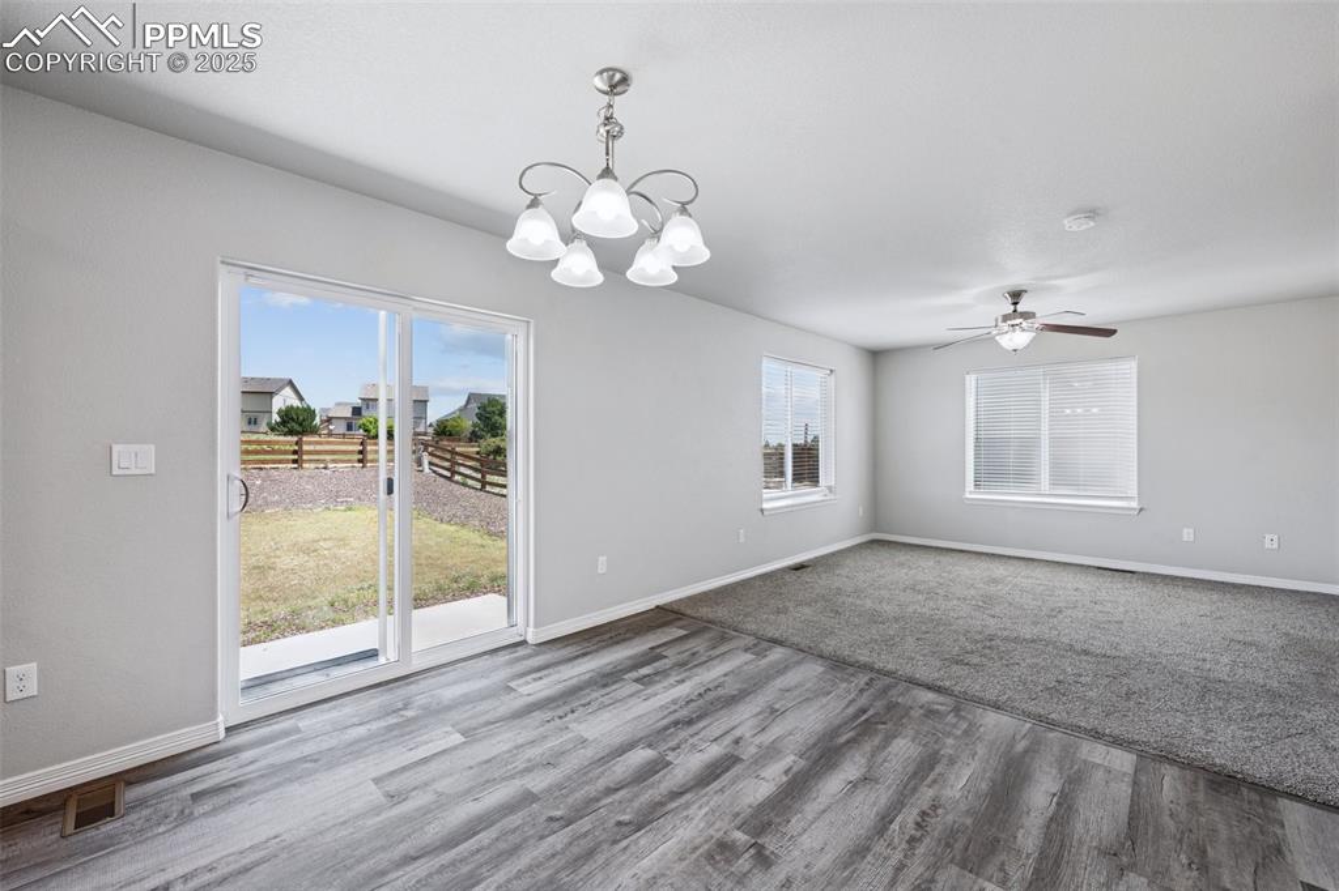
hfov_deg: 104.3
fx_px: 521
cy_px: 446
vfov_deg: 81.2
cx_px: 670
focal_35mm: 14
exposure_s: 1/10
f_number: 9
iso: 100
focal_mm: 14
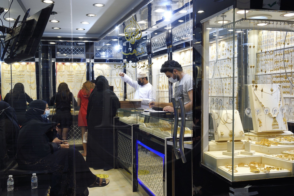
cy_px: 98
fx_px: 286
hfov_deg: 54.5
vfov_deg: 37.8
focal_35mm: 35
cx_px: 147
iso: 1600
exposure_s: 1/160
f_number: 7.1
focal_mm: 35
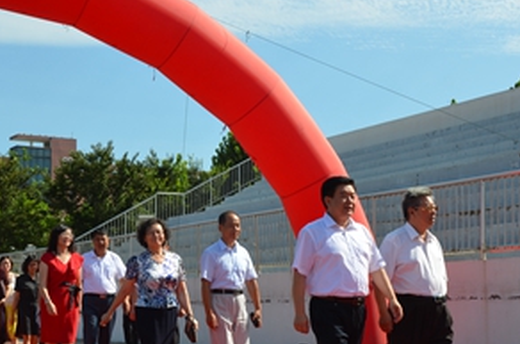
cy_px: 231
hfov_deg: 28.1
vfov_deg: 18.8
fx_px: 1037
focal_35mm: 72
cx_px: 233
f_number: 9
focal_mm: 28
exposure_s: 1/320
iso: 100
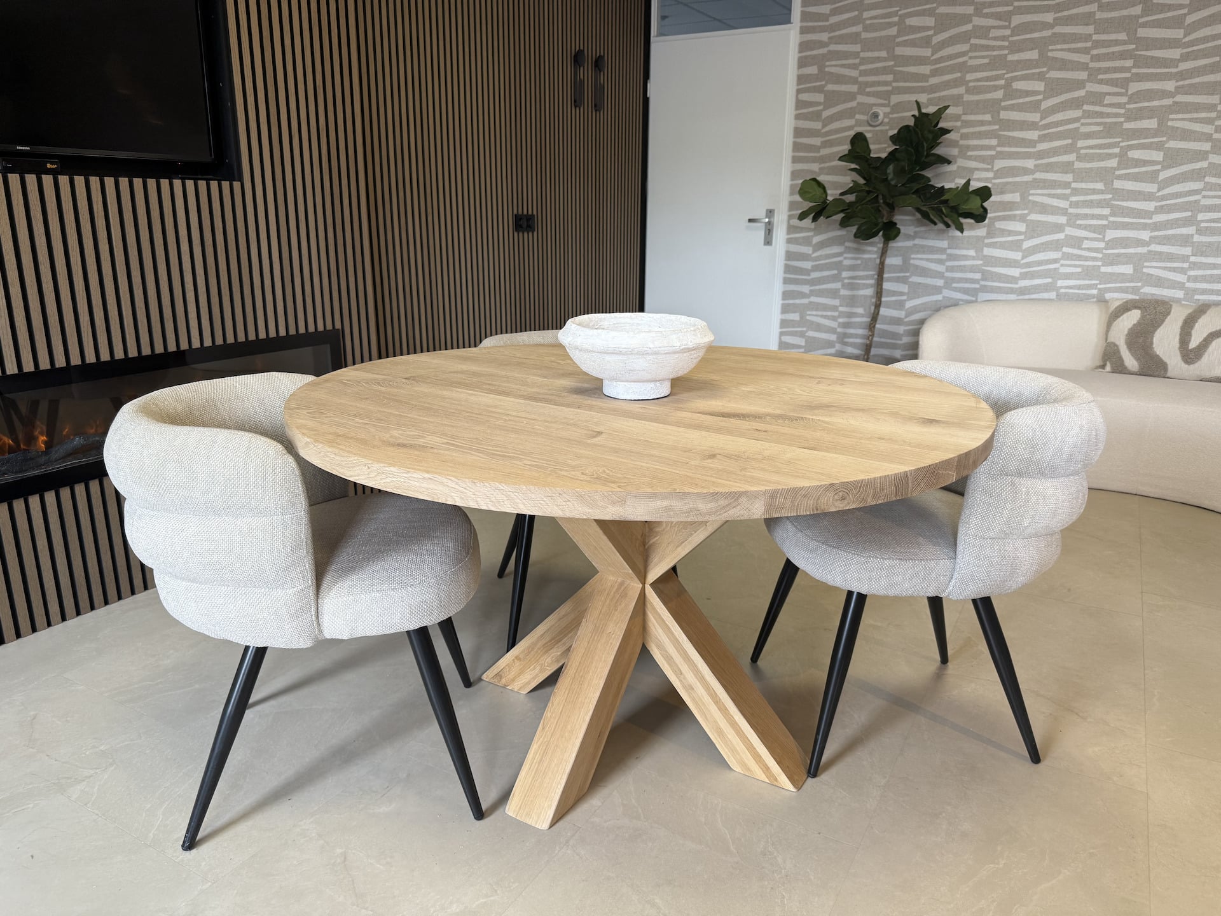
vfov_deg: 56.8
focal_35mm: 24
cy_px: 458
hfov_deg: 71.6
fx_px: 847
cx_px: 610
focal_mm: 6.76
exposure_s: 1/100
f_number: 1.78
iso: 125
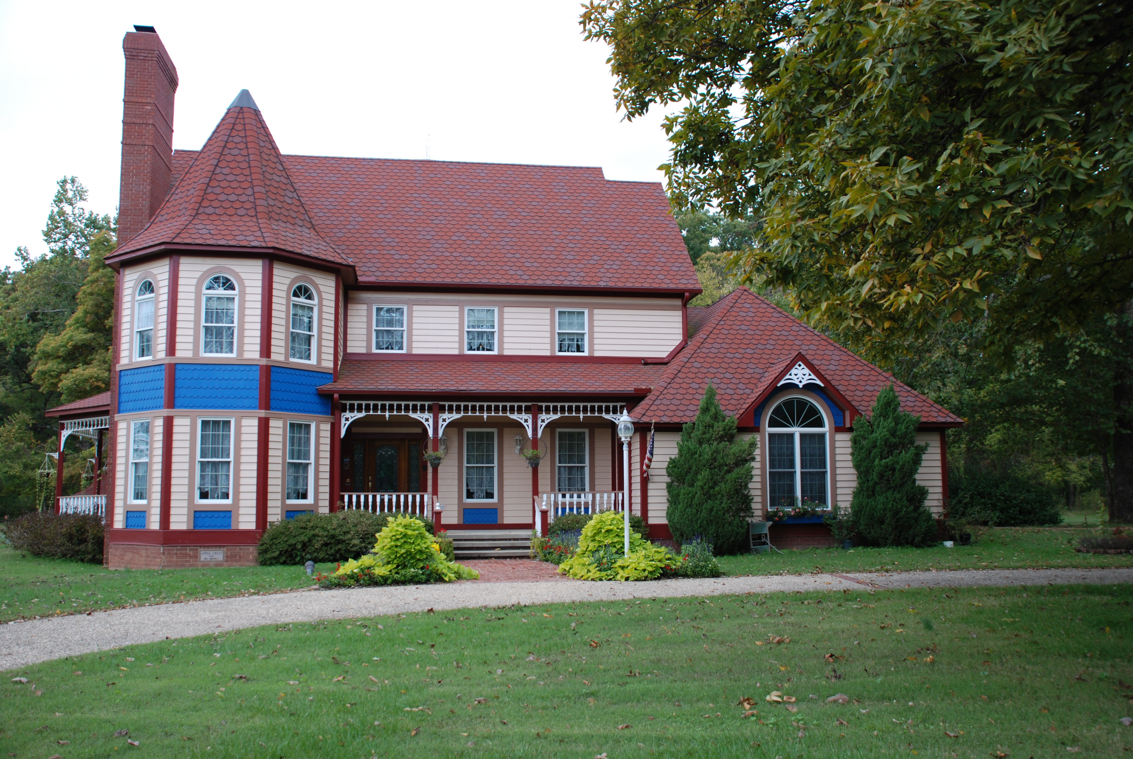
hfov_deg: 57.2
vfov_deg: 40.1
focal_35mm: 33
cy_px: 380
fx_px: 1040
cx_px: 566
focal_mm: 22
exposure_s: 1/200
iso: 200
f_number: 3.8
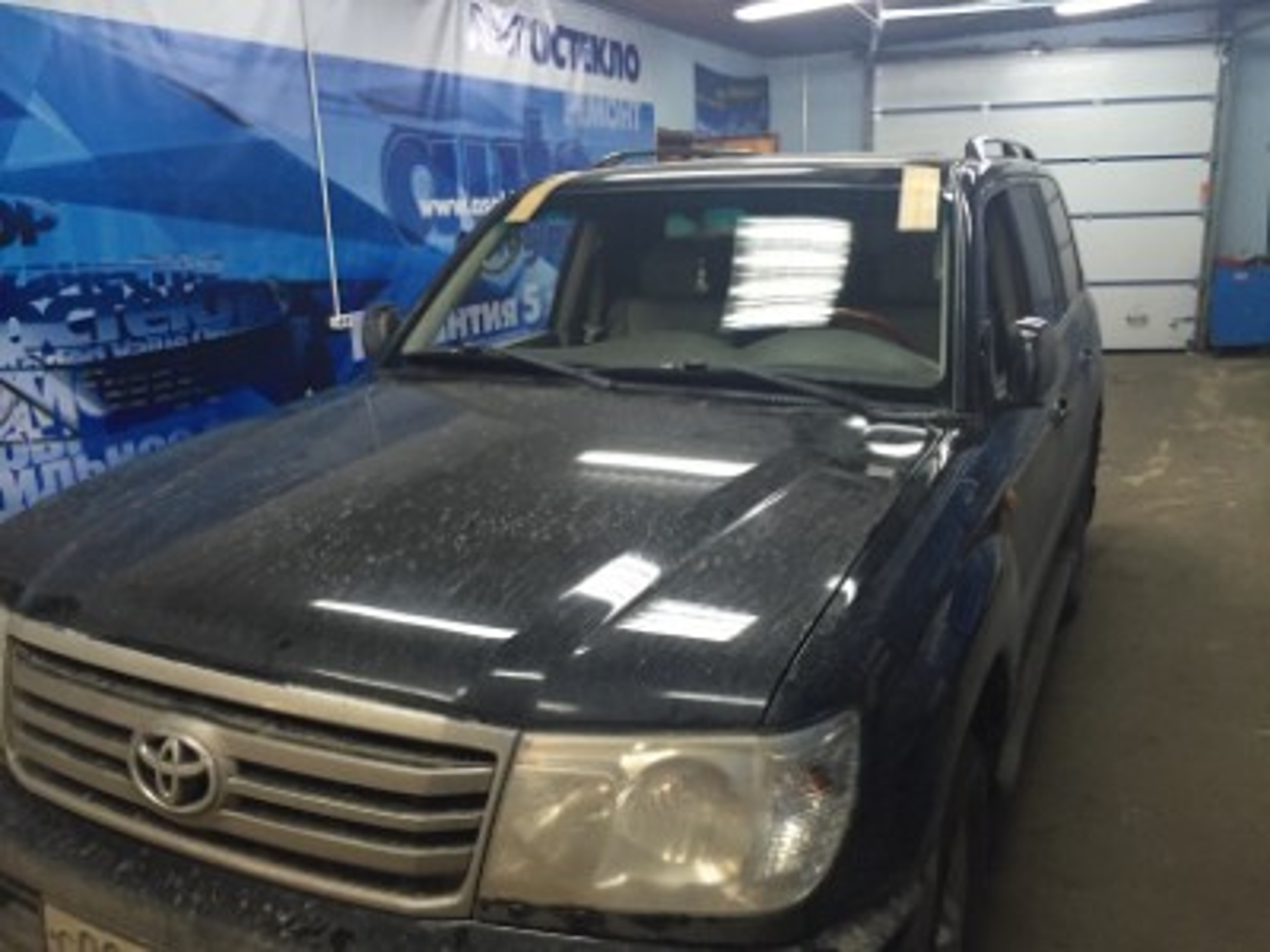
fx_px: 1064
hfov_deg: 61.7
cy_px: 476
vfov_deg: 48.2
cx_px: 635
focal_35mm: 29
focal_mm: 4.15
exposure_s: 1/33
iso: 200
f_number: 2.2
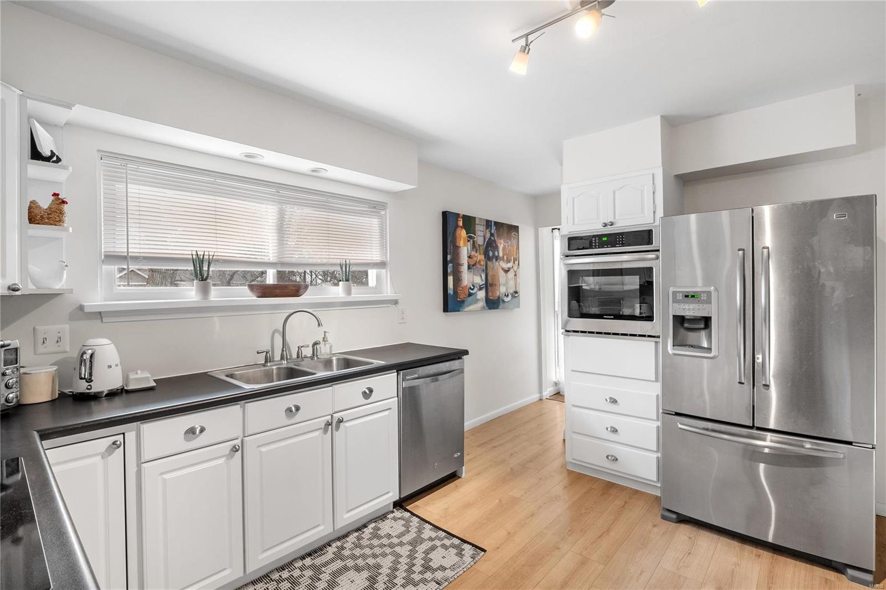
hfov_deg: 96.7
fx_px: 394
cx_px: 443
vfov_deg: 73.7
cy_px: 295
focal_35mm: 16
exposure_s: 1/60
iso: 400
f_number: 8
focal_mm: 8
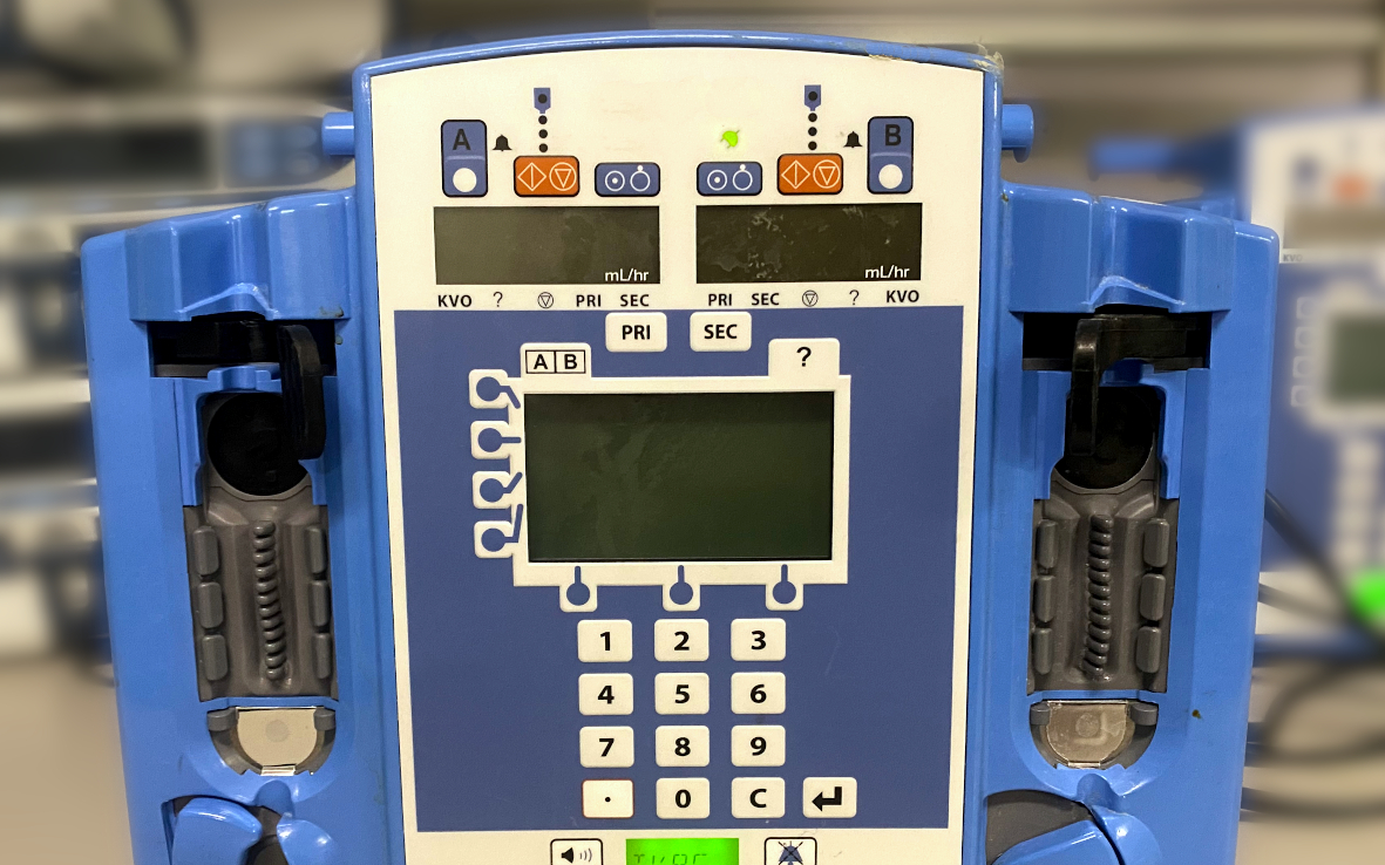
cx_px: 683
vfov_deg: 44.4
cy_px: 509
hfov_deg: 66.5
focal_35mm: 28
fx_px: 1057
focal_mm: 4.25
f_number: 1.8
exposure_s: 1/50
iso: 400
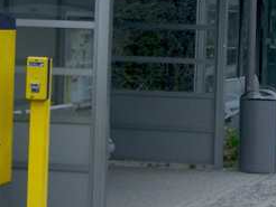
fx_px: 1261
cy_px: 2
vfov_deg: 9.3
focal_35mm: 158
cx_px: 340
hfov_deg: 12.2
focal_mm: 7.9
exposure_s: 1/320
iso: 80
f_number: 2.8
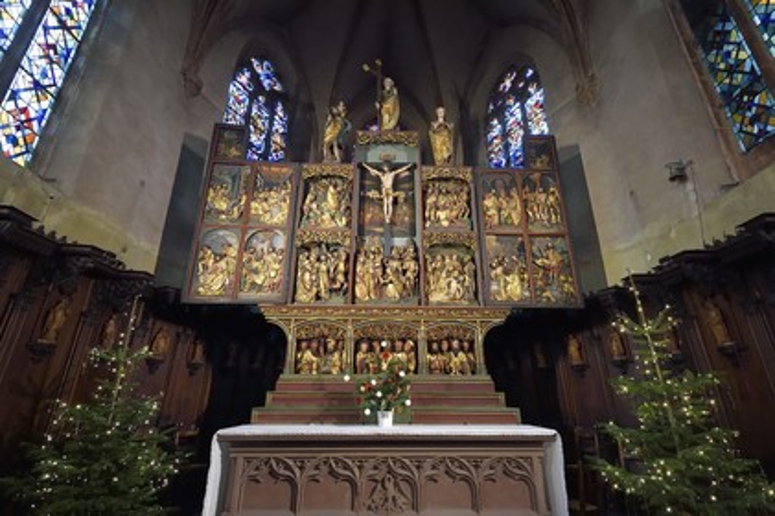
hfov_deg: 93.3
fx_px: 366
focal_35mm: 17
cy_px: 258
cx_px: 388
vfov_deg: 70.4
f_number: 7.1
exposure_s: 1/15
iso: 2000
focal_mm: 17
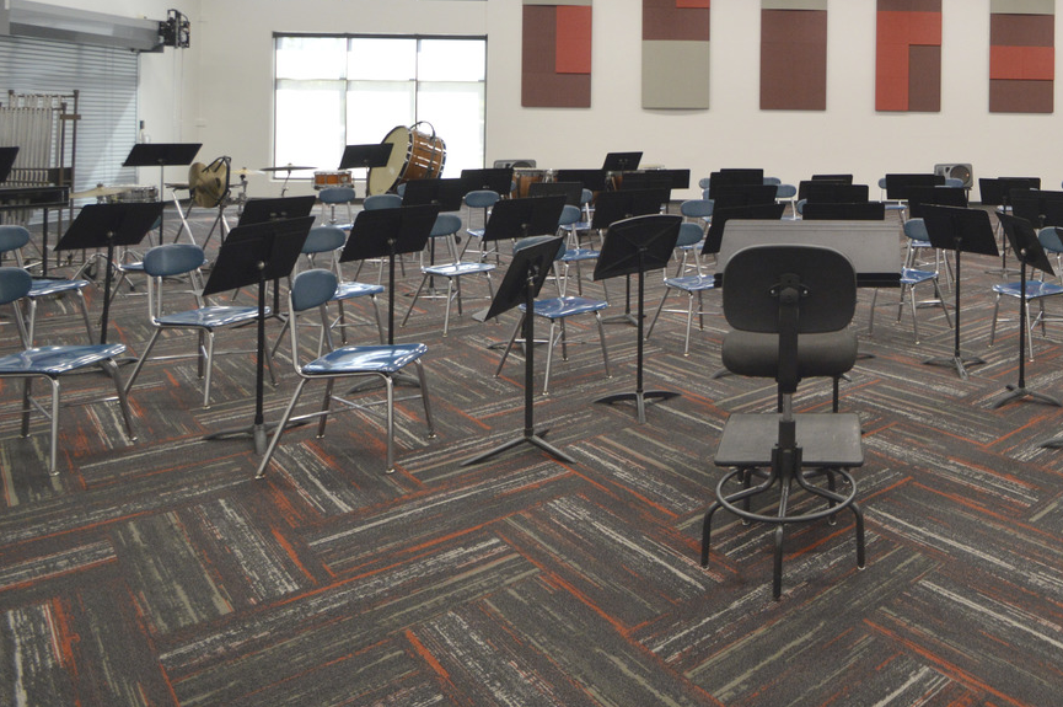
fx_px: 767
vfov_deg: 46.8
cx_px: 888
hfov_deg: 62.0
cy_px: 142
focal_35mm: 26
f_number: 3.5
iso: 640
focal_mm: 10
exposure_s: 1/60
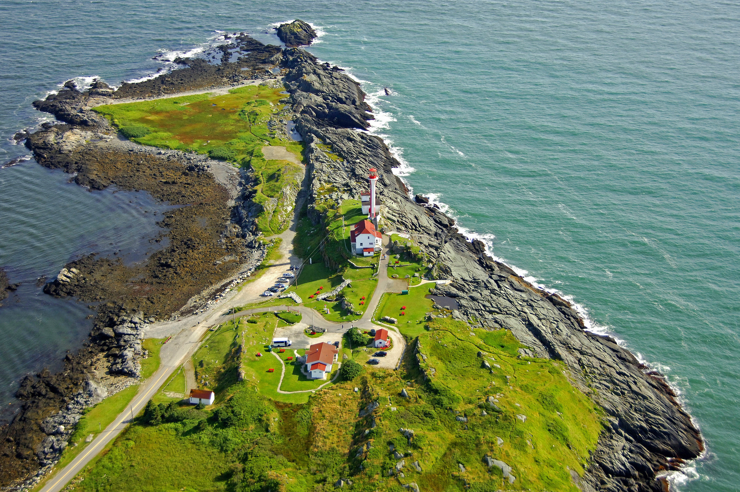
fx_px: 1078
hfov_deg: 37.9
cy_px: 246
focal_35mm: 52
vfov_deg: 25.7
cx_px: 370
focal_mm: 35
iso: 400
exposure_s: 1/1000
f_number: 5
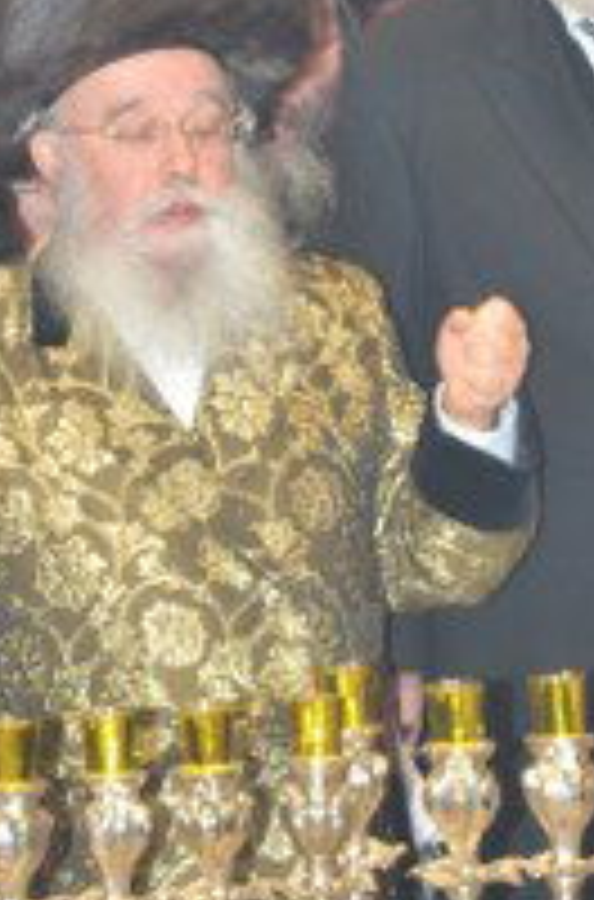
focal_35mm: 315
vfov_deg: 6.6
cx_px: 146
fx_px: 7850
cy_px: 216
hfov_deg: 4.3
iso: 800
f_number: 4.5
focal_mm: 70
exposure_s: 1/60
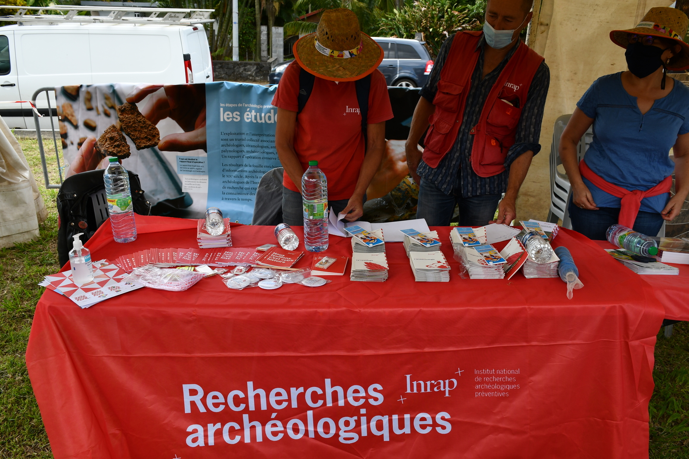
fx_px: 574
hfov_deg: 61.9
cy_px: 230
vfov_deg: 43.6
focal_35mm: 30
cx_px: 344
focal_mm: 20
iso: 200
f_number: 7.1
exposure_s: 1/250
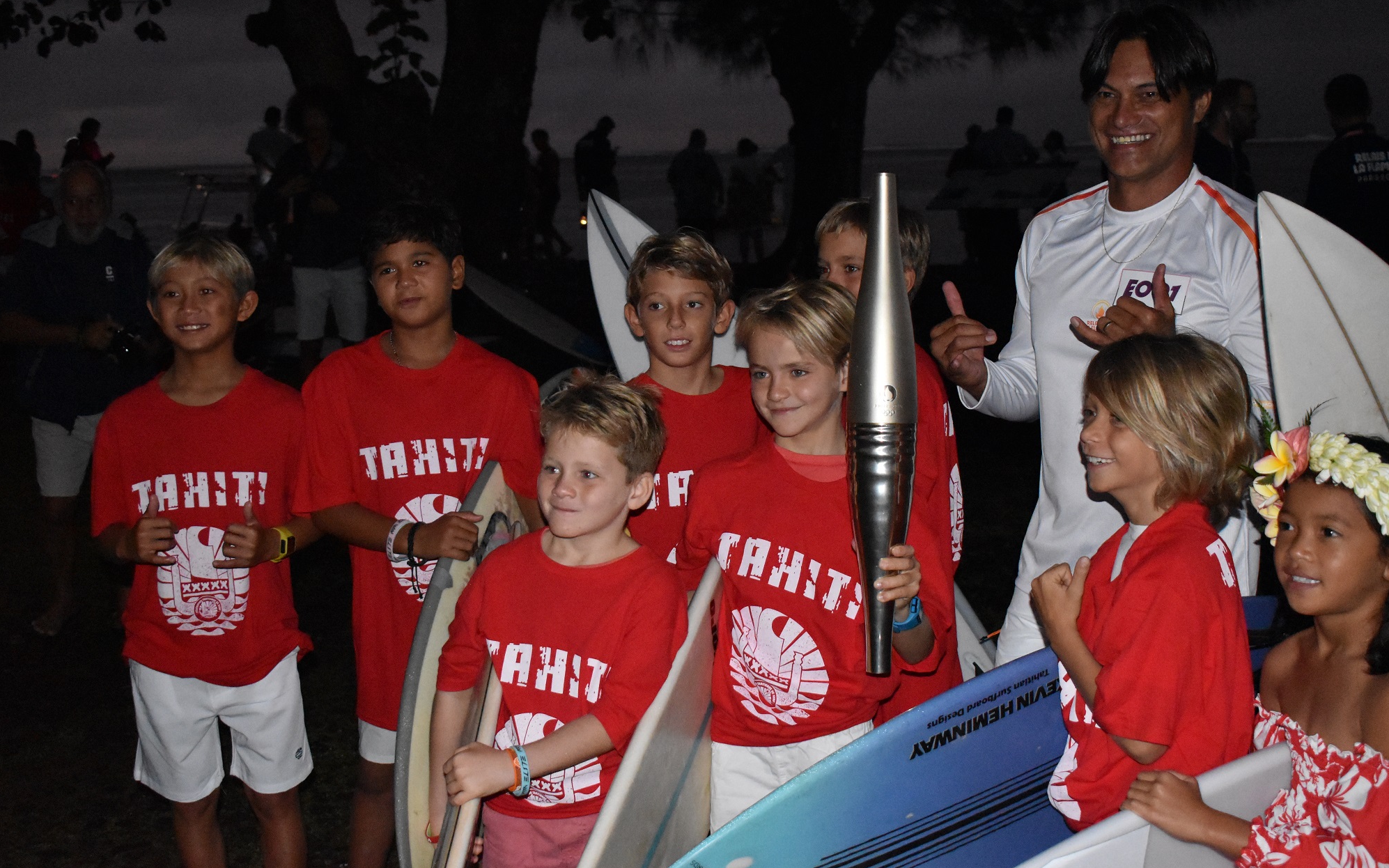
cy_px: 426
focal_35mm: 46
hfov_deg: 43.5
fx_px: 1741
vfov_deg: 28.0
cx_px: 694
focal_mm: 30
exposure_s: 1/60
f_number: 4.2
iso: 6400
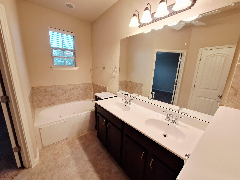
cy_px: 90
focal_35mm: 13
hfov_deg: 106.2
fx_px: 90
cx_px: 120
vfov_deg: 89.9
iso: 64
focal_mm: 1.74
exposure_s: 1/50
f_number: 2.2
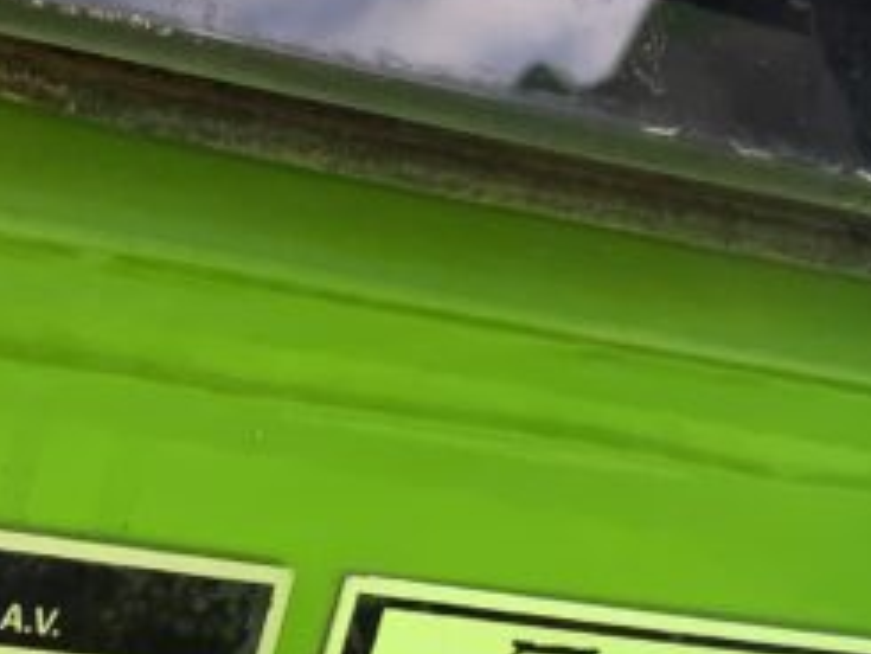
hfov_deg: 16.1
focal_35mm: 121
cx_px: 156
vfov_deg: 12.1
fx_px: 3046
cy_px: 686
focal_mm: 3
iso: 16
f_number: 1.8
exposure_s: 1/184
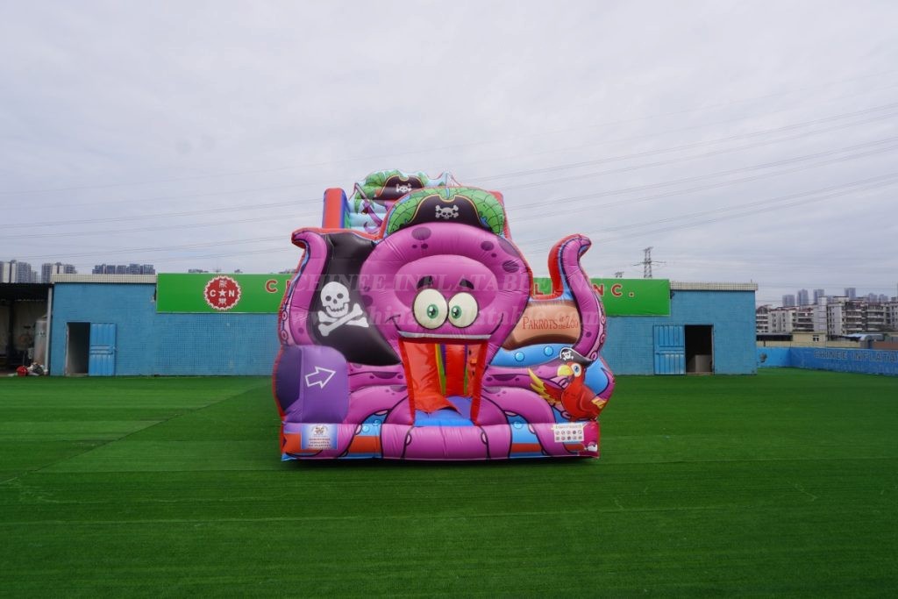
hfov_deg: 73.7
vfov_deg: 53.1
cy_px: 300
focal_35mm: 24
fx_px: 599
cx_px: 449
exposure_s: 1/200
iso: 100
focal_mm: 16
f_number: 10
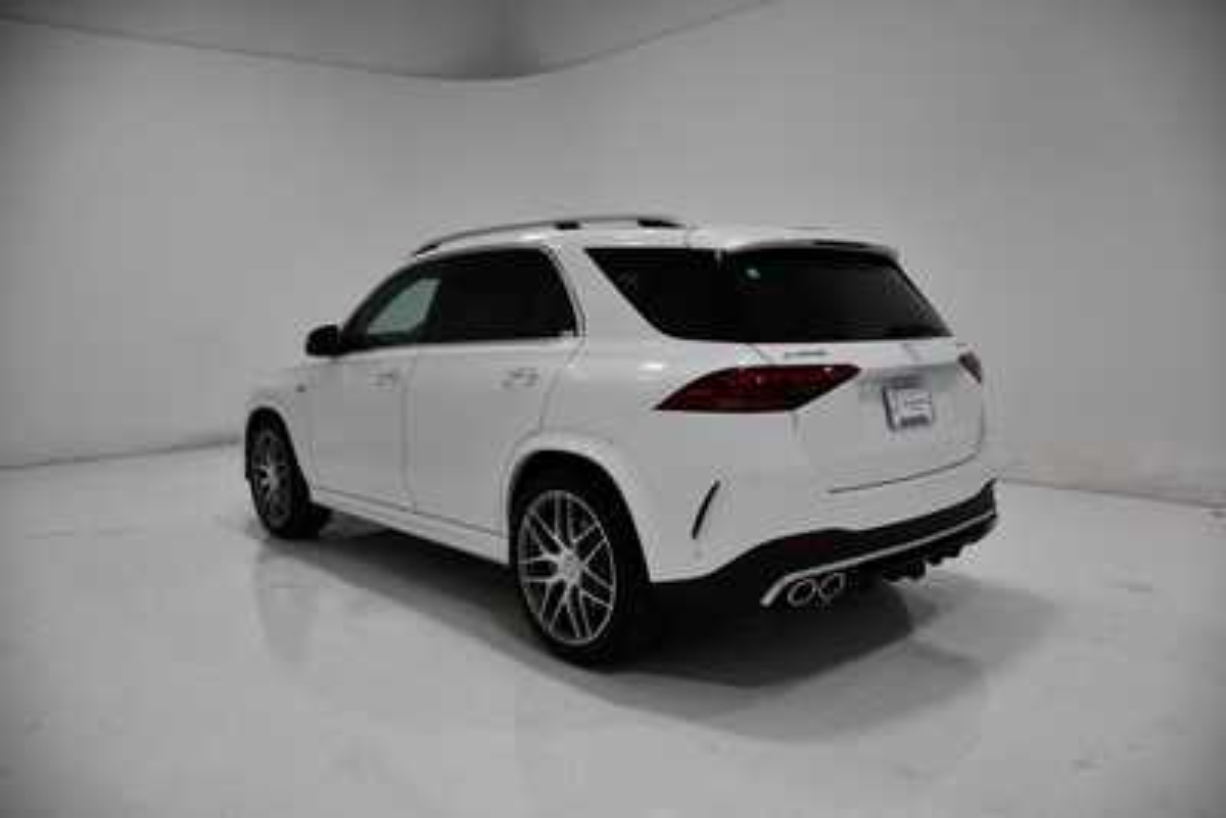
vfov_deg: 48.0
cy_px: 409
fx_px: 920
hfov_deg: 67.4
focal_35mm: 27
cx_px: 613
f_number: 3.5
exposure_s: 1/250
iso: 450
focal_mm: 18
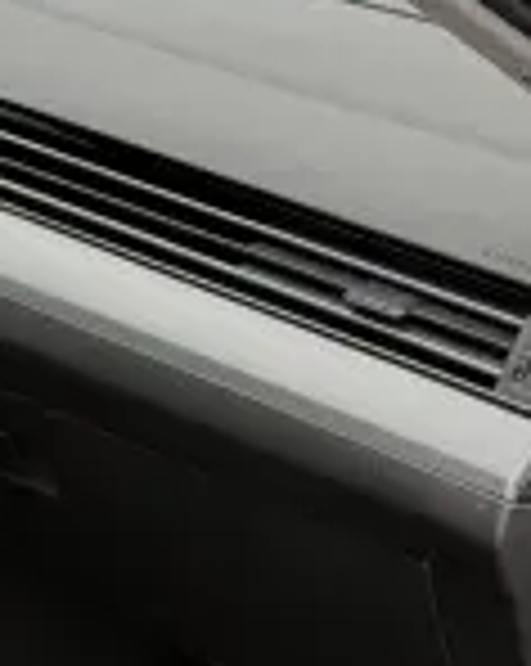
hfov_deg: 13.0
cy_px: 328
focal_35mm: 114
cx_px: -171
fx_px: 2244
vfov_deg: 16.9
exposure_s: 1/121
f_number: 1.78
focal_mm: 6.76
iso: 64
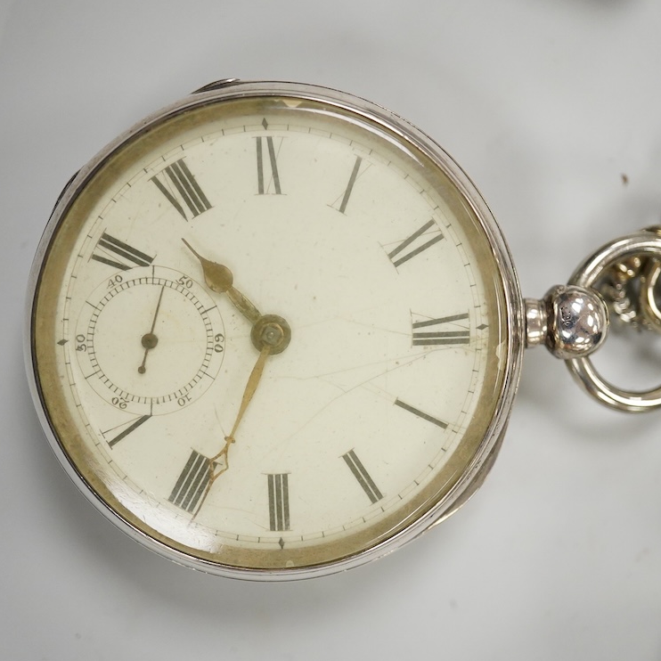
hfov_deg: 29.5
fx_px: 1253
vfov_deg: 29.6
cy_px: 330
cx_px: 372
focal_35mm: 58
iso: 2500
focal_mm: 30
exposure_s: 1/640
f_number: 3.5
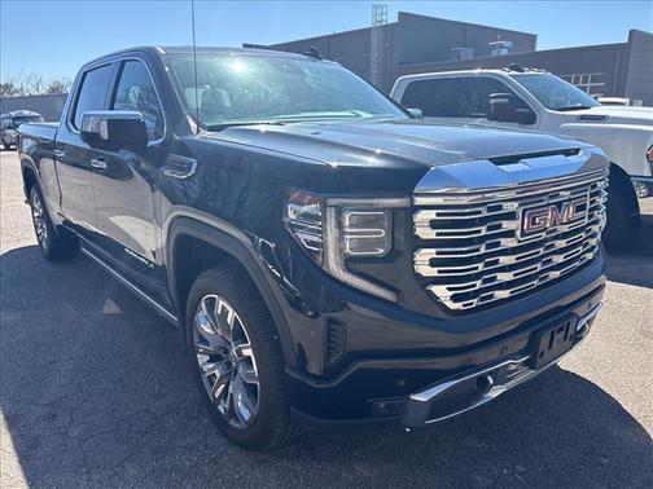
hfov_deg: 67.3
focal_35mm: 26
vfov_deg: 53.1
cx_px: 326
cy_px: 244
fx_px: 490
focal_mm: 5.96
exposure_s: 1/2283
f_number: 1.6
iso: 64
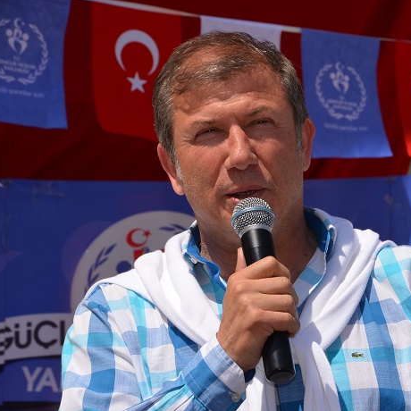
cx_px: 307
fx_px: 2337
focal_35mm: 174
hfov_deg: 10.0
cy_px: 205
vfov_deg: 10.0
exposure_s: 1/200
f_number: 13
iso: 100
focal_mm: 90
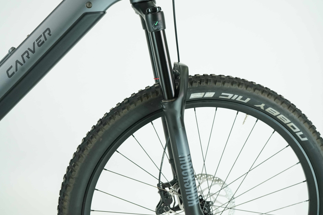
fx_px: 440
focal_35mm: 49
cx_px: 169
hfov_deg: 40.3
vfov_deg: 27.5
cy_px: 99
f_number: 6.3
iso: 2500
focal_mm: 44
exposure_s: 1/200
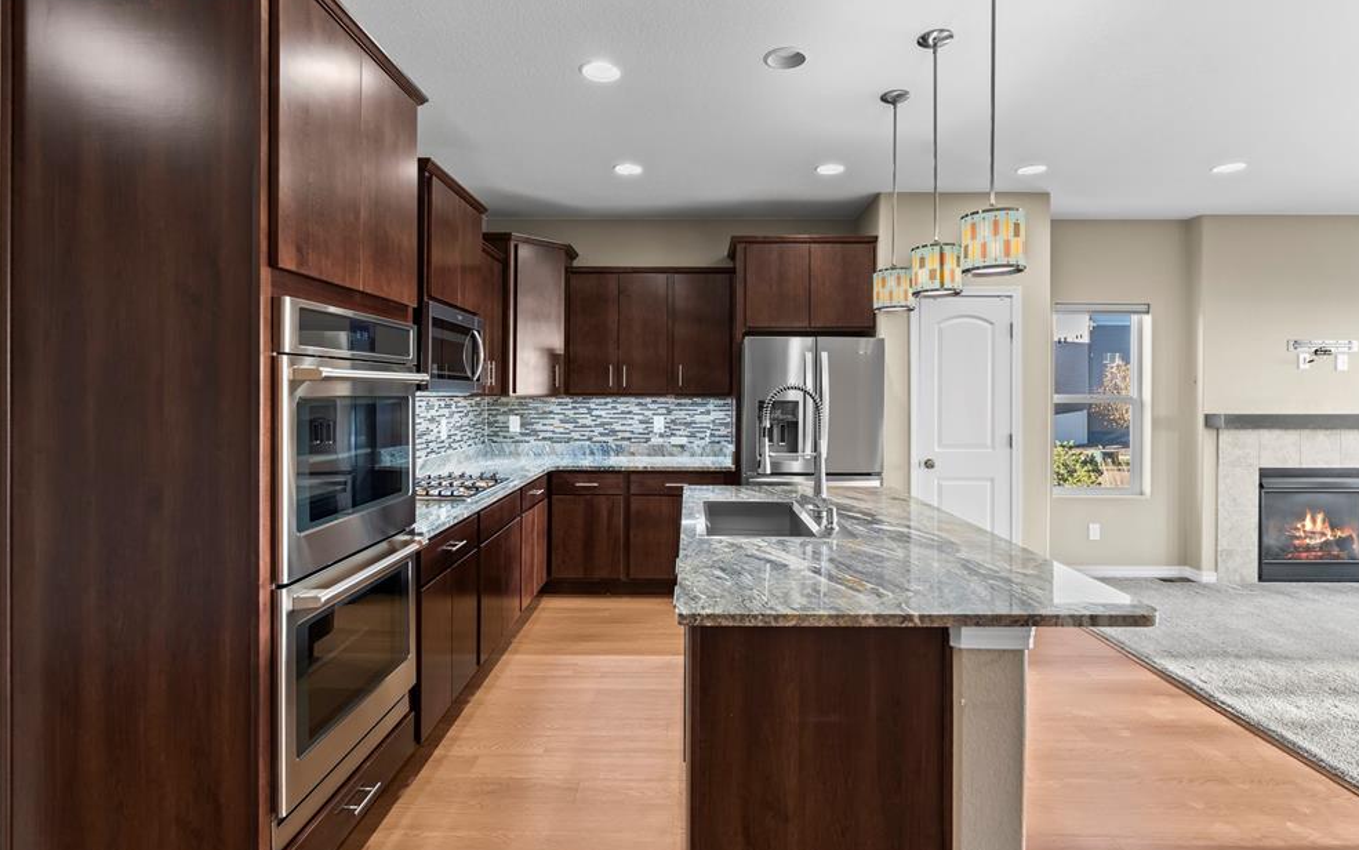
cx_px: 688
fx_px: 671
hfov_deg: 90.7
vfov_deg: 64.6
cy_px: 392
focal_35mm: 18
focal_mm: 17.1
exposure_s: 1/1.25
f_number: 8
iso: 500
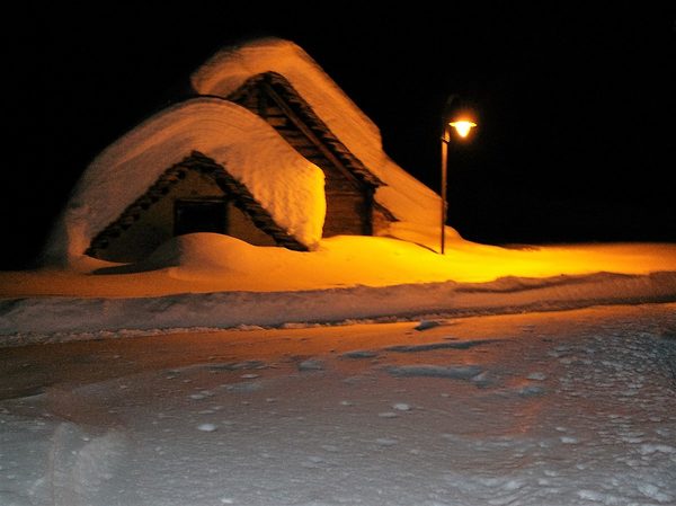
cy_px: 253
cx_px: 338
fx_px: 683
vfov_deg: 40.6
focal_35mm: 35
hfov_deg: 52.7
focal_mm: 5.86
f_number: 2.8
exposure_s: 1/3
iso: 100
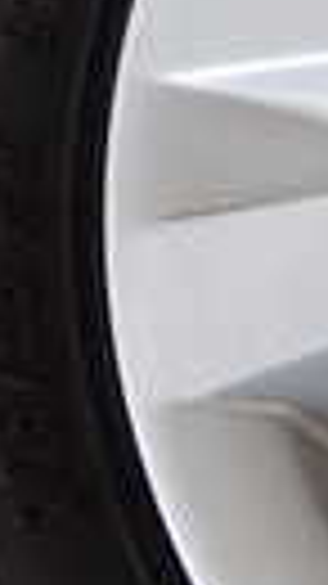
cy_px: 220
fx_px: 1951
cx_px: 1218
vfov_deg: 17.0
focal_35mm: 126
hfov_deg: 7.5
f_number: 2
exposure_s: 1/80
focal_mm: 4.5
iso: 100
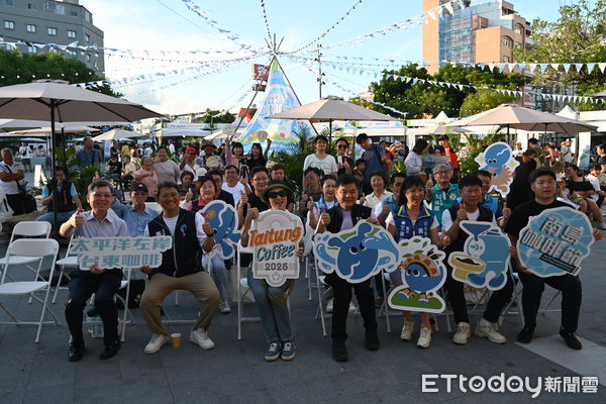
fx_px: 530
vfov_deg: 41.7
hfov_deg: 59.5
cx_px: 303
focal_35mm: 32
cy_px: 202
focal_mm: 31.5
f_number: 5
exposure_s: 1/250
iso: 200
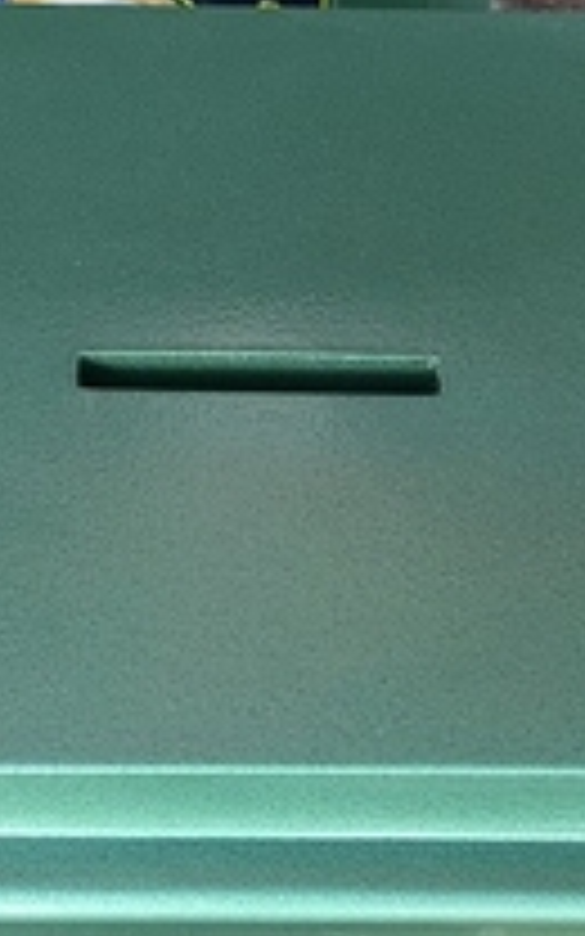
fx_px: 1811
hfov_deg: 18.3
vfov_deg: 28.9
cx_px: 274
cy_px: 536
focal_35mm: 71
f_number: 2.2
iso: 64
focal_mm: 4.15
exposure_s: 1/17
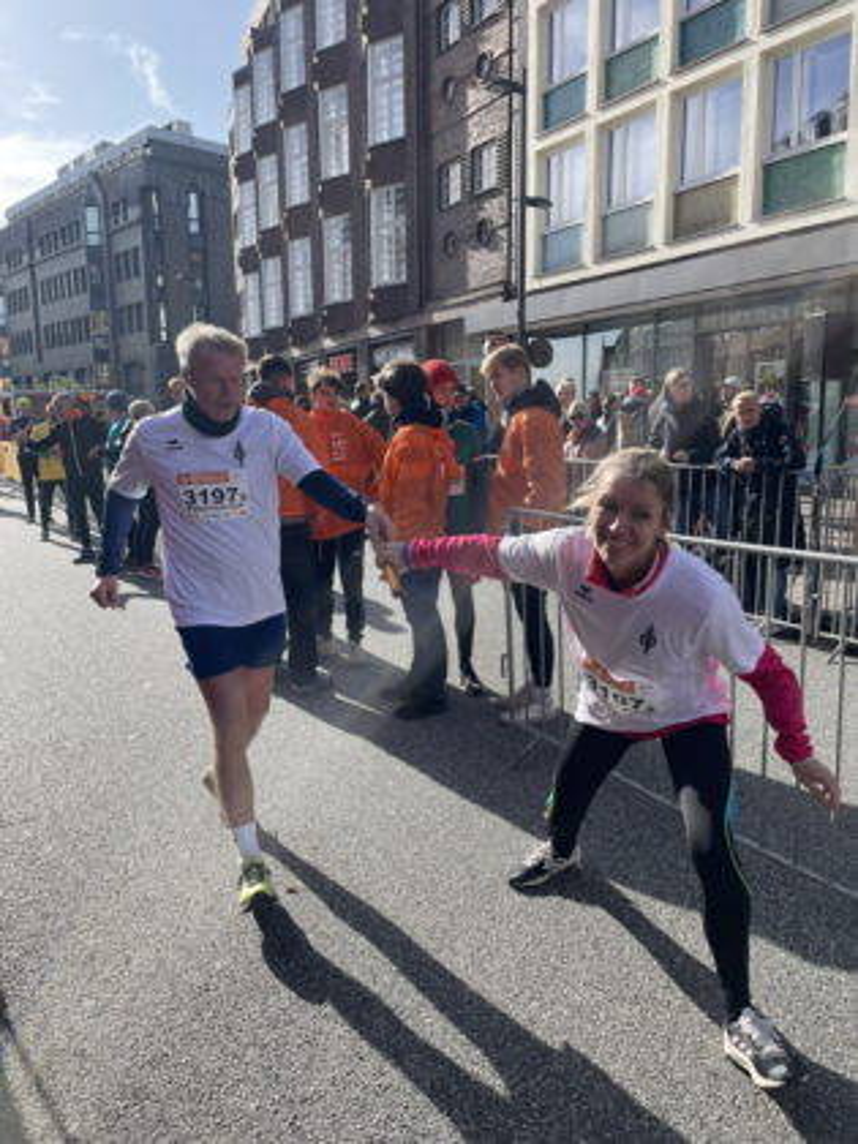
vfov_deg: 67.3
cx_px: 429
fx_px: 859
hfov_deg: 53.1
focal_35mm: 26
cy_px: 572
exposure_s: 1/1795
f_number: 1.6
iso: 32
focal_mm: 4.2
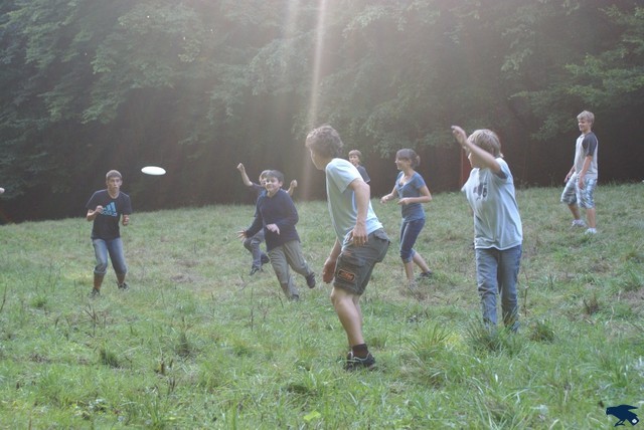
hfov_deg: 33.4
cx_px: 322
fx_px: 1074
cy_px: 215
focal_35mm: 60
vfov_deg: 22.7
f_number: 5.6
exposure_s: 1/125
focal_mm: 40
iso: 500
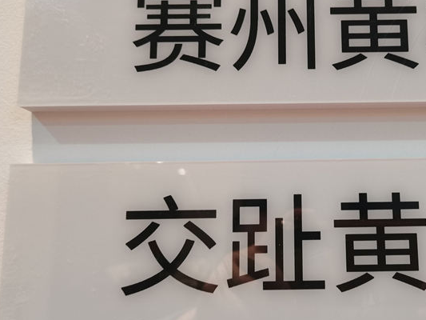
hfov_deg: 46.6
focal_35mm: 39
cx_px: 304
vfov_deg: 36.8
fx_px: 480
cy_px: 147
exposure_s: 1/33.3
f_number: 1.8
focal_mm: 5.58
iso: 320
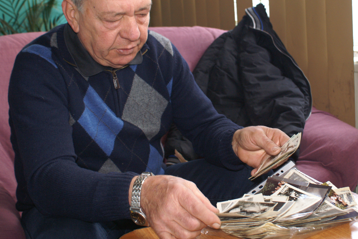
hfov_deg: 38.5
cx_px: 234
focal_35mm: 51
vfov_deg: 26.4
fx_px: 507
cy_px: 94
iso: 400
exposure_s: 1/60
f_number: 4.5
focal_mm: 24
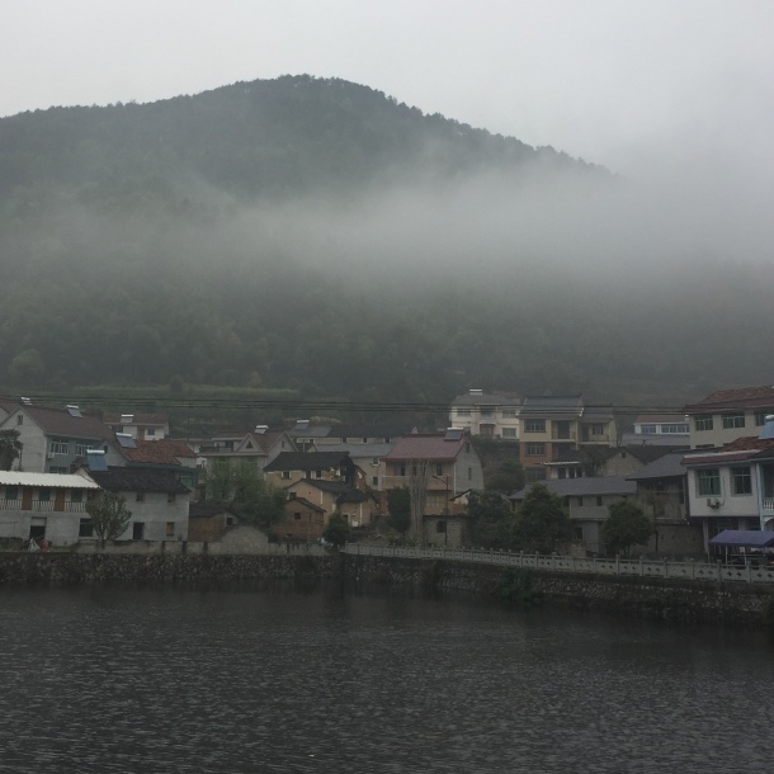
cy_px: 280
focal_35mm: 43
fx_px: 1088
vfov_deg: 38.9
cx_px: 305
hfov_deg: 39.0
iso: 32
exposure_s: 1/659
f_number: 2.2
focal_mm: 4.15
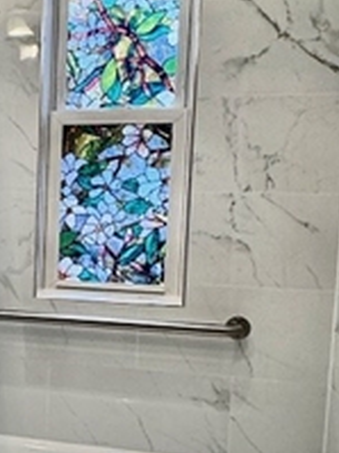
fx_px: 706
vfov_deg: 35.5
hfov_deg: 24.3
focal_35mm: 54
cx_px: -75
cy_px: 269
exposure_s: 1/120
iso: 125
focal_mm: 2.22
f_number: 2.2
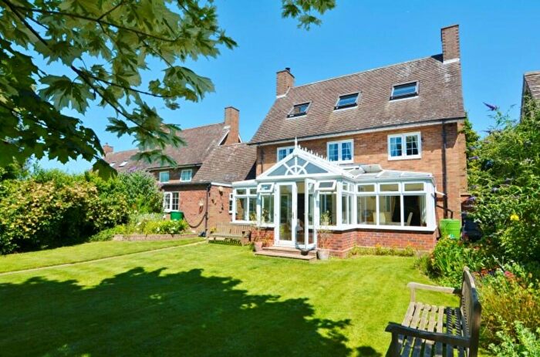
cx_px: 270
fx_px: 292
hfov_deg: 85.6
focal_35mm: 20
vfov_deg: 62.9
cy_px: 178
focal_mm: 13
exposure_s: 1/250
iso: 100
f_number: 8
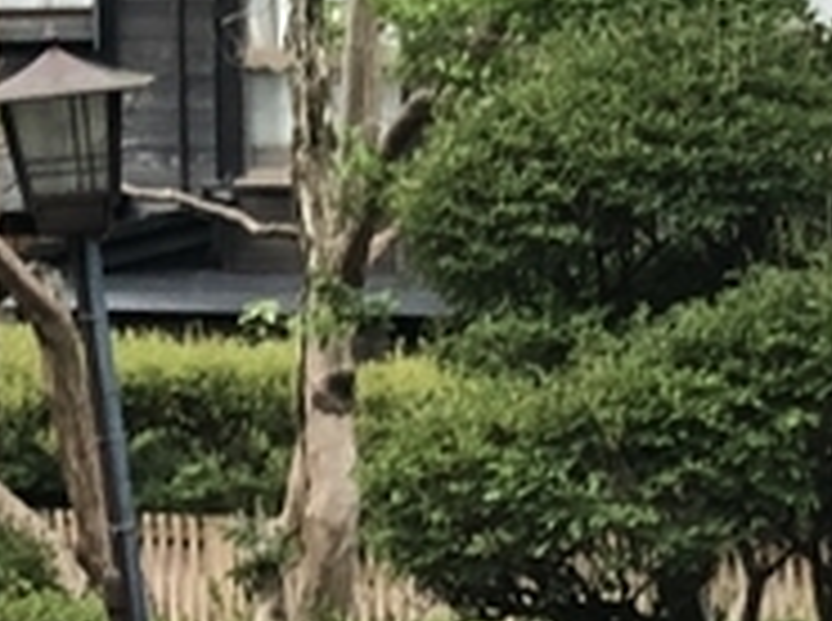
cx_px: -706
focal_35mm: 182
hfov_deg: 10.2
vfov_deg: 8.1
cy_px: -54
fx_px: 4366
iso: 40
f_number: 1.8
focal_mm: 4
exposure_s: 1/20
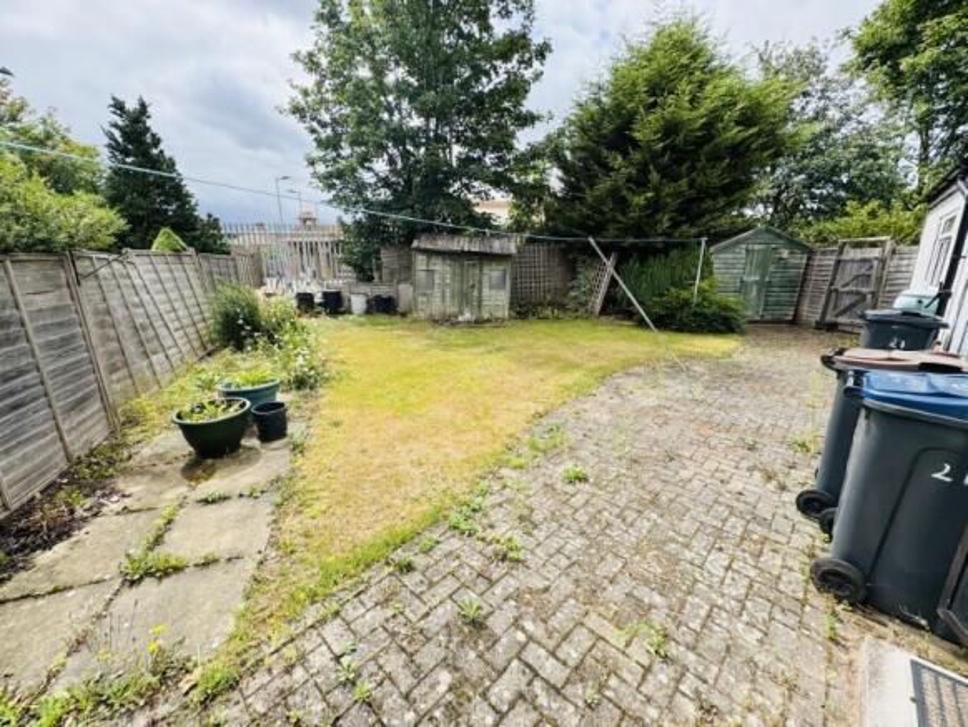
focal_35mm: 14
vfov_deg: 85.7
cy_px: 364
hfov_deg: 102.0
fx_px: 392
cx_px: 484
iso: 40
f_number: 2.2
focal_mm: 2.22
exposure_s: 1/749
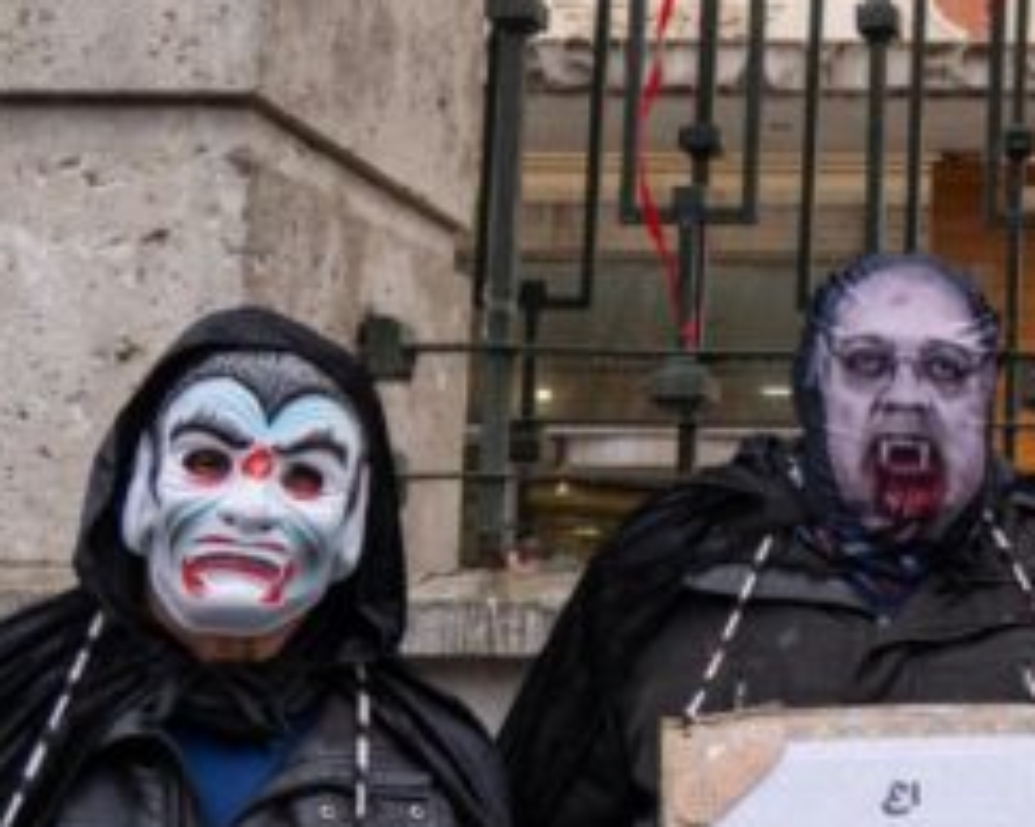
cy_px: 390
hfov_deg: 24.1
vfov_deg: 21.5
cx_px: 1268
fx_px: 2174
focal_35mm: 71
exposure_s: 1/200
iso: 200
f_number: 4
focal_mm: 24
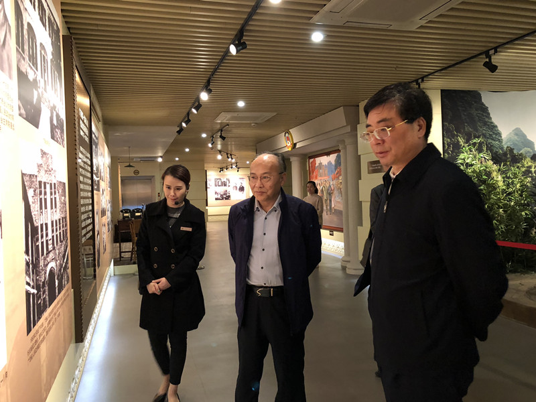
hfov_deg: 63.4
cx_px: 268
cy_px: 201
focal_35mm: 28
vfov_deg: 49.7
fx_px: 434
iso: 100
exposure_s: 1/9
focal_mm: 3.99
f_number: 1.8
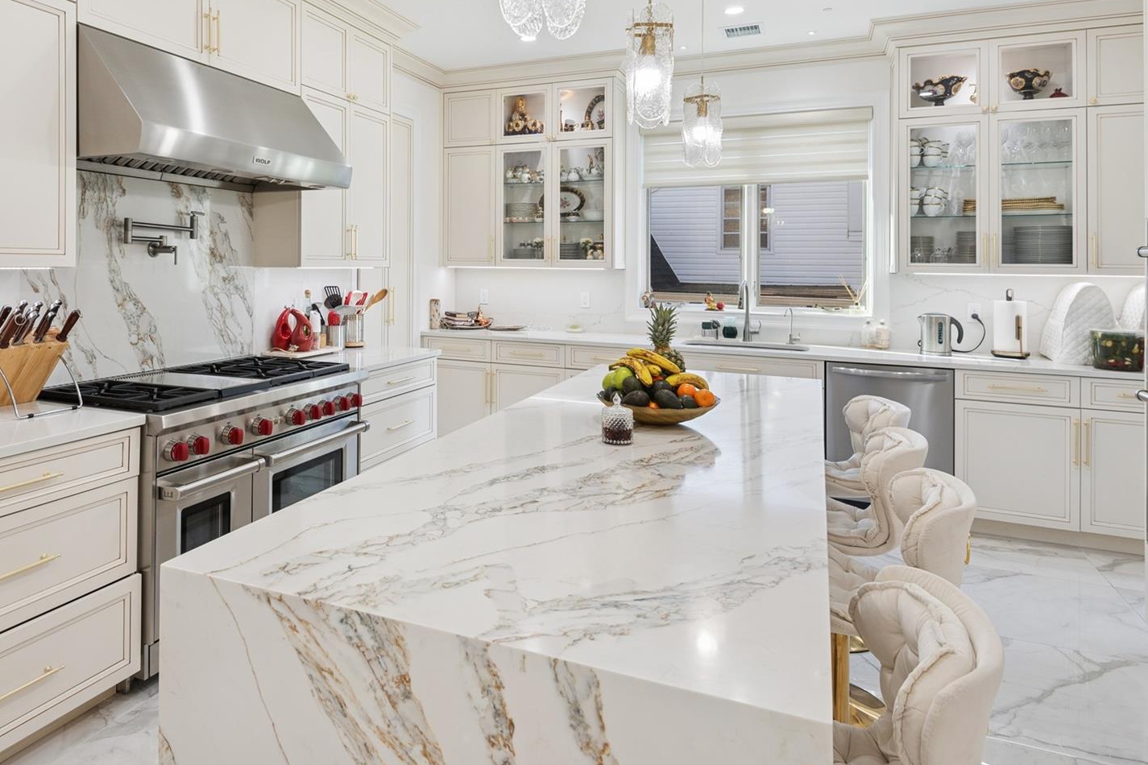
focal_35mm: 23
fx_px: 733
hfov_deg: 75.3
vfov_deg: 53.8
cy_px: 244
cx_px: 465
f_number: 9
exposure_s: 1/8
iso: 200
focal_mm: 16
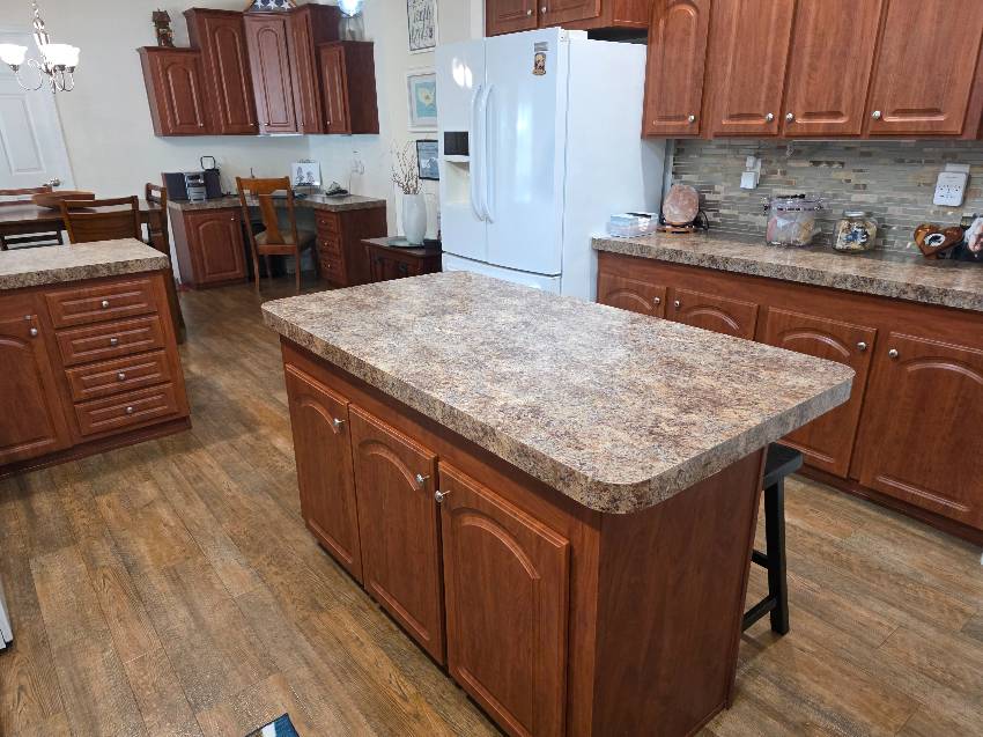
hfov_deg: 73.9
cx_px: 492
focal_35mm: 23
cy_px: 368
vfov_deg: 58.9
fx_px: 653
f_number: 1.7
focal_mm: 6.3
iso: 500
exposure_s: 1/120
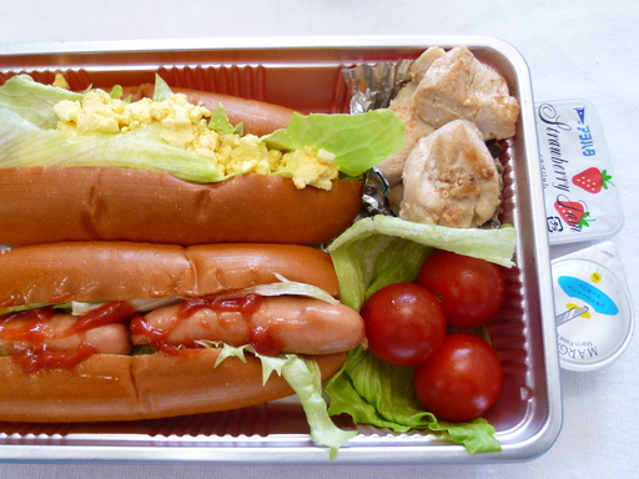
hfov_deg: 59.4
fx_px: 554
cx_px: 251
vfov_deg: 46.7
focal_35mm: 30
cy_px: 263
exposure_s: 1/60
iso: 125
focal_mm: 4.3
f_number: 2.2
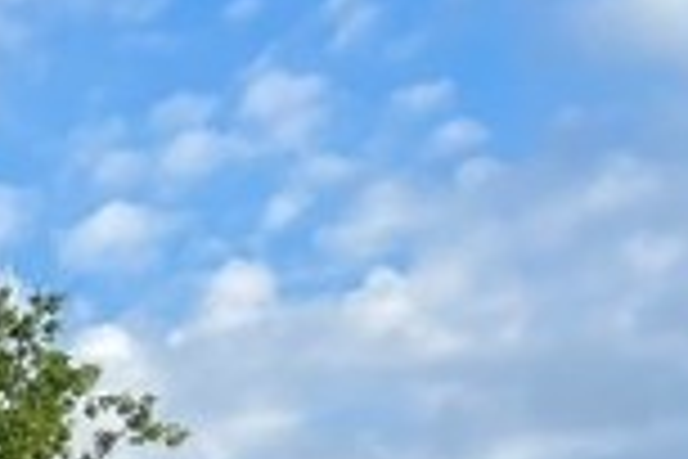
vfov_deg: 7.1
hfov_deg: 10.6
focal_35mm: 181
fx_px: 3459
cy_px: 1130
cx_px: -616
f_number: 1.6
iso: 50
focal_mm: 5.1
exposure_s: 1/2660
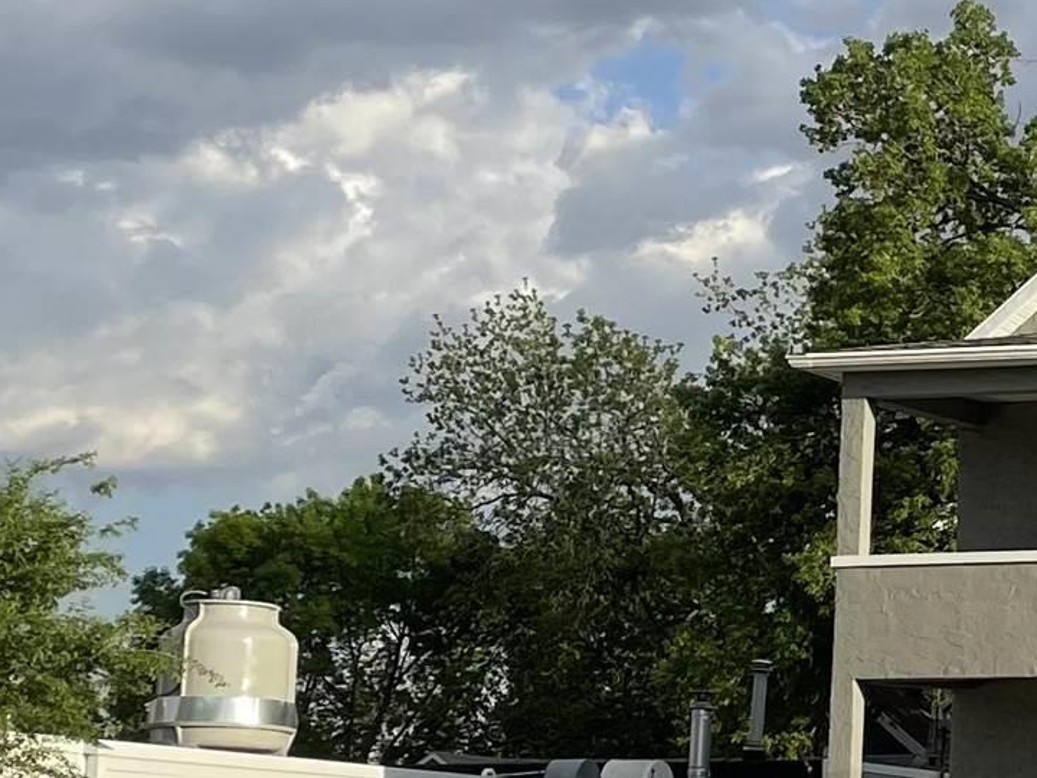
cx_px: 1436
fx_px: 3325
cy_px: 545
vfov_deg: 13.3
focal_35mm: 111
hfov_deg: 16.5
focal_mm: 4.2
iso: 32
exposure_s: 1/1984
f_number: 1.6
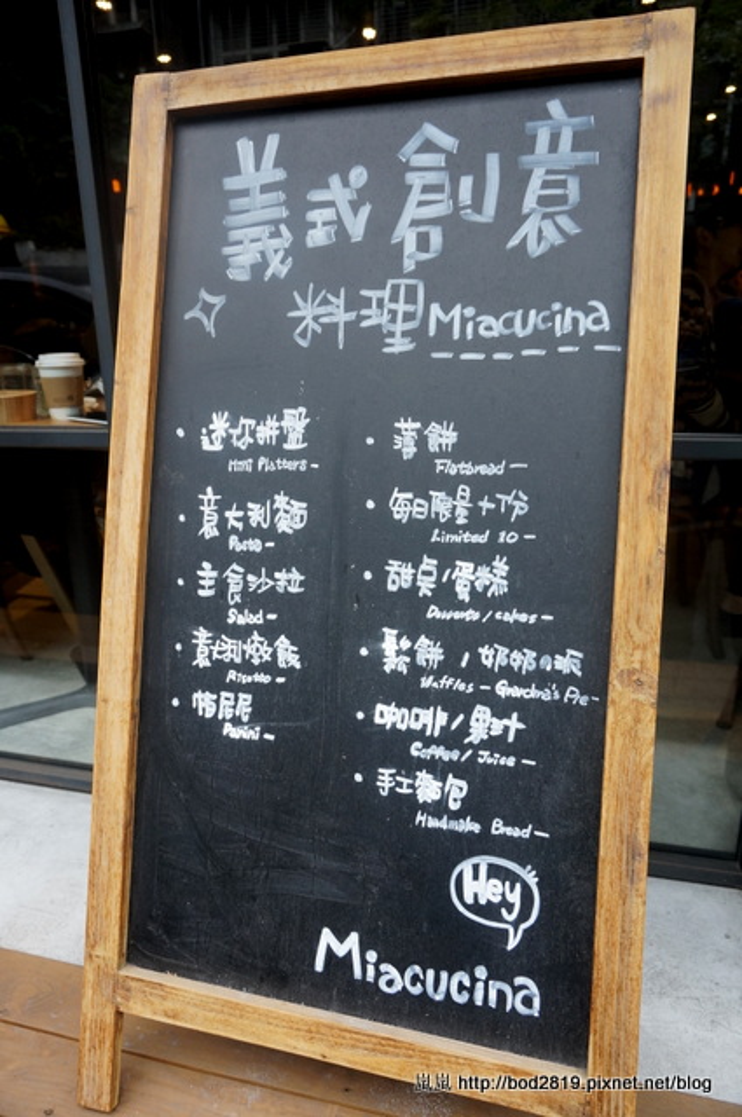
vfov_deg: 73.8
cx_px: 371
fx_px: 744
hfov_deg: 53.0
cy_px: 558
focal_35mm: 24
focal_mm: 16
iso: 400
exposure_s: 1/160
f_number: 4
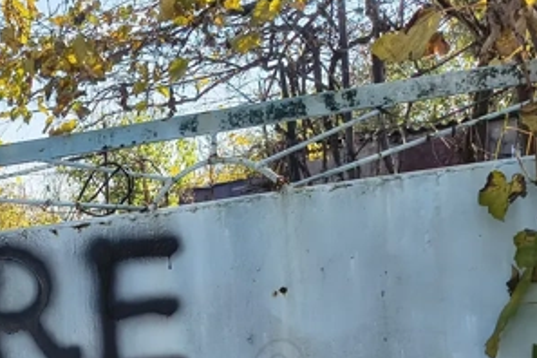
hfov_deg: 22.4
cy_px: 515
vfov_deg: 15.2
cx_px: -103
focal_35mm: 84
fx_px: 1253
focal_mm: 5.56
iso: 101
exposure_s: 1/805
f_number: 1.8
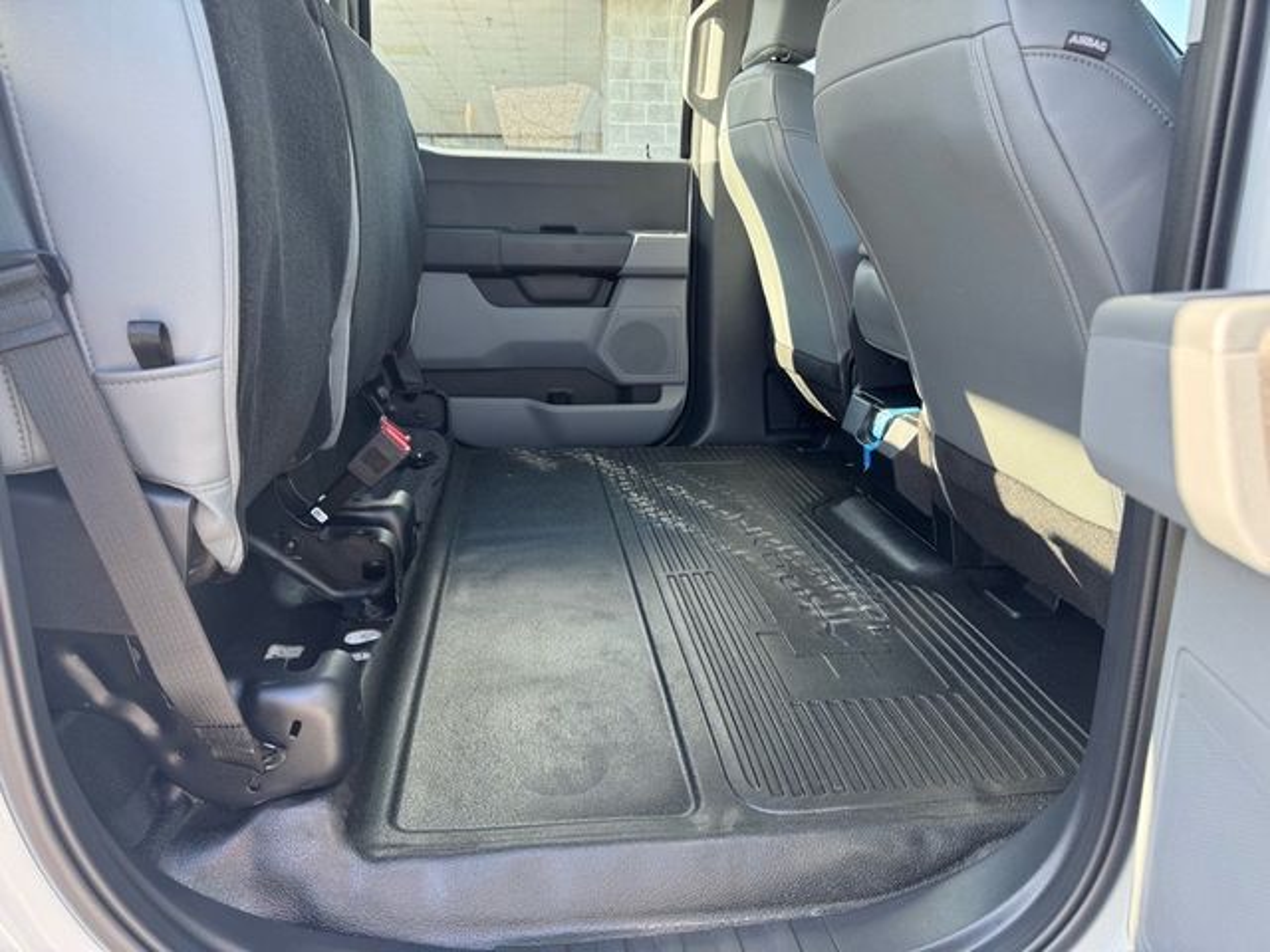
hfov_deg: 71.6
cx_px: 635
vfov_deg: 56.8
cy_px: 476
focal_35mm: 24
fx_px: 881
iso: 100
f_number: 1.78
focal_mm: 6.76
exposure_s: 1/172
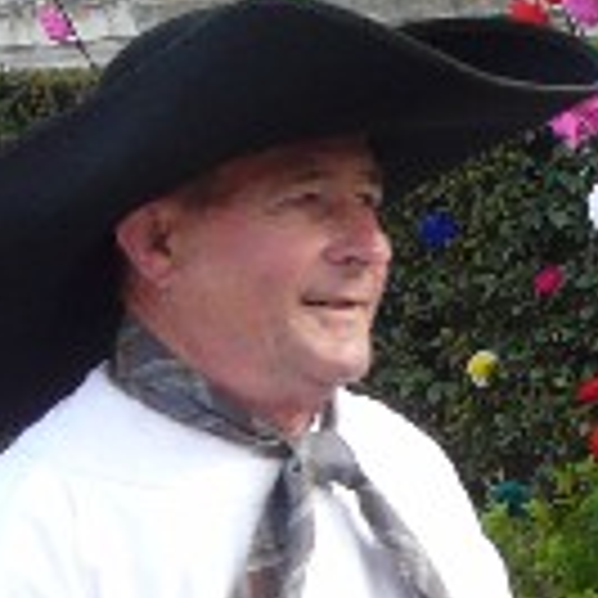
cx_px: 1385
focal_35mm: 433
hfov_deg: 4.0
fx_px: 8463
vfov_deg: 4.0
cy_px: 976
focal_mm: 12
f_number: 4
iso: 100
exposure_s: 1/200
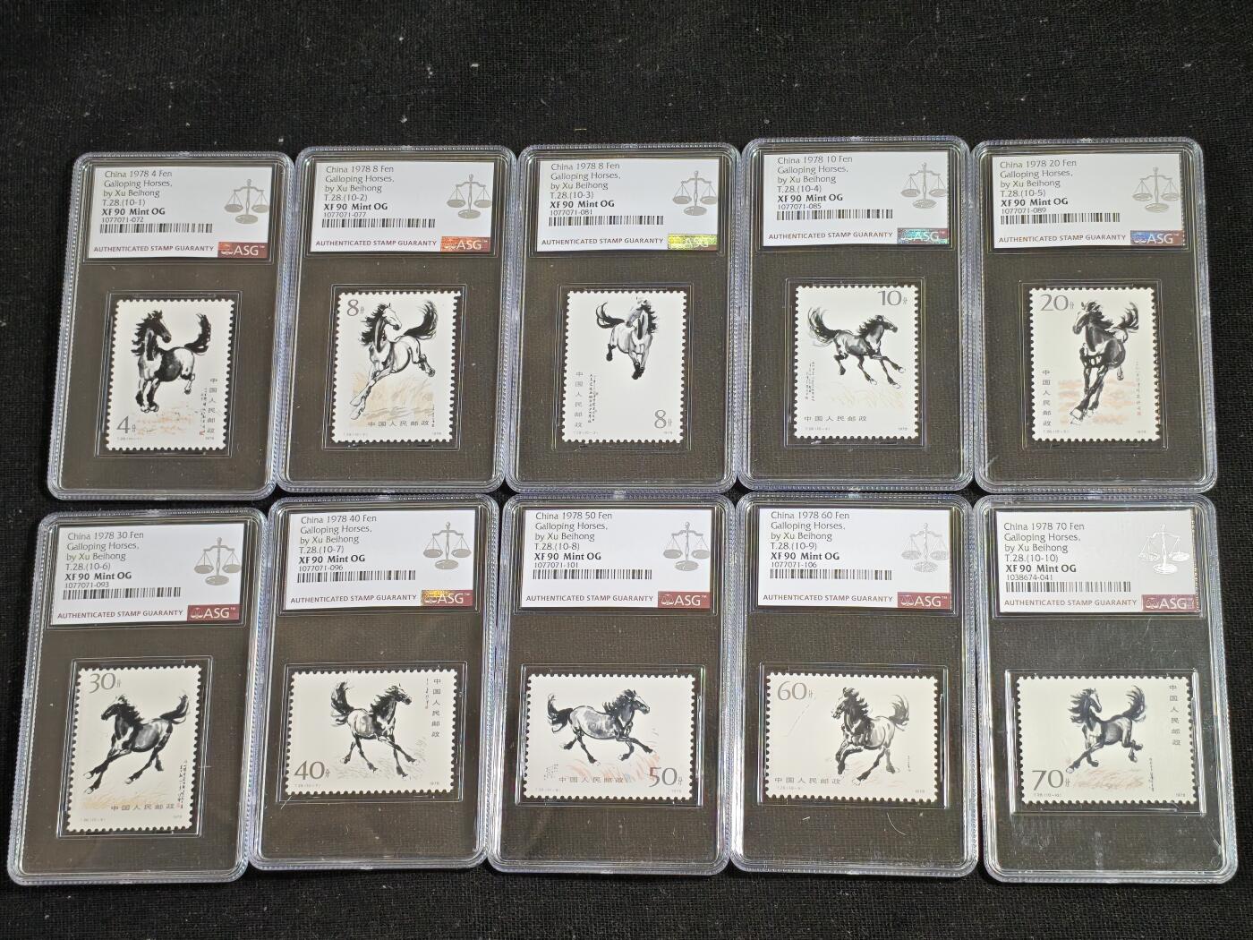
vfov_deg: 21.6
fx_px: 2461
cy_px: 470
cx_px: 626
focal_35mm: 68
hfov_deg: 28.6
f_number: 1.5
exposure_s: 1/455
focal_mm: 4.94
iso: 50
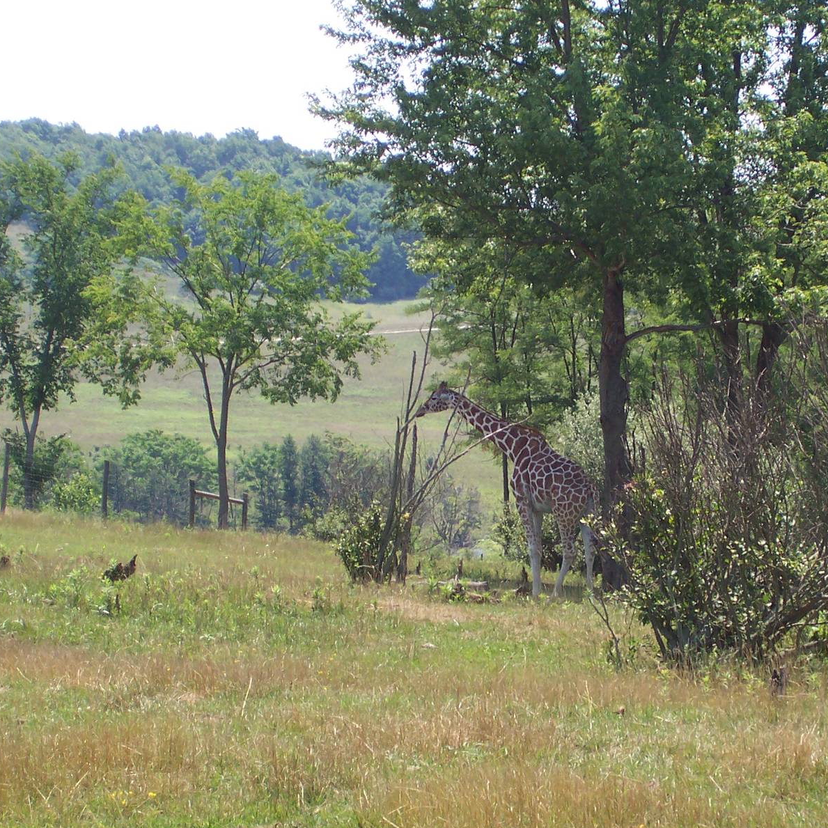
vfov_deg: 13.2
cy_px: 416
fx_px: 3572
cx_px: 515
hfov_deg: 13.2
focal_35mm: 132
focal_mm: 16.8
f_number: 4.8
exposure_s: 1/250
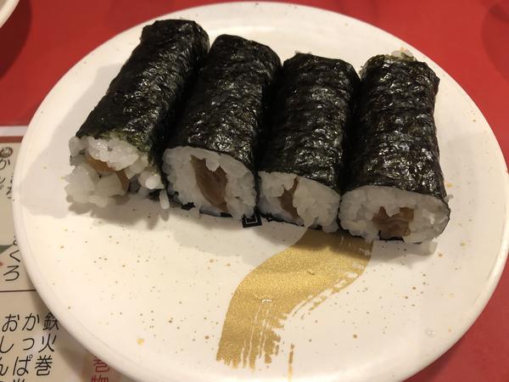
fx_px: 412
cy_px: 191
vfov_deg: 49.7
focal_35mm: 28
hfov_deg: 63.4
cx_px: 254
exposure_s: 1/17
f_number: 1.8
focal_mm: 3.99
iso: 80
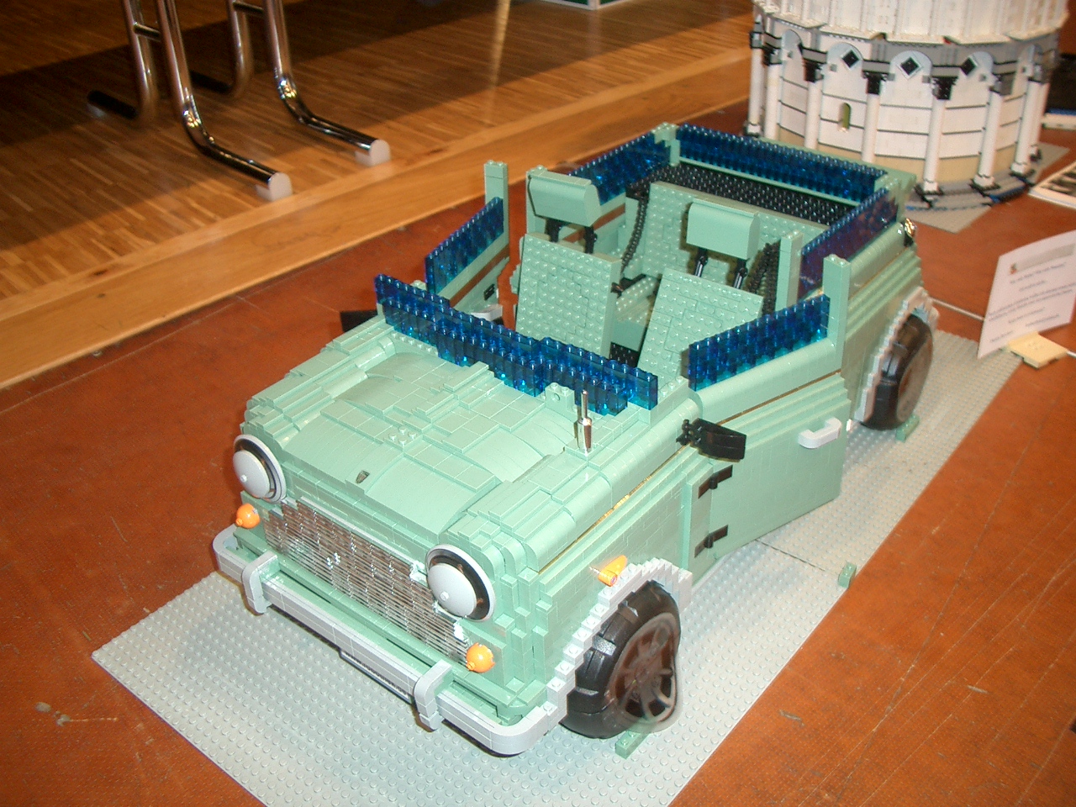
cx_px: 538
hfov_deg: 52.6
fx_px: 1088
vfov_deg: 40.7
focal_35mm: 35
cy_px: 404
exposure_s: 1/40
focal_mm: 5.8
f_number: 2.6
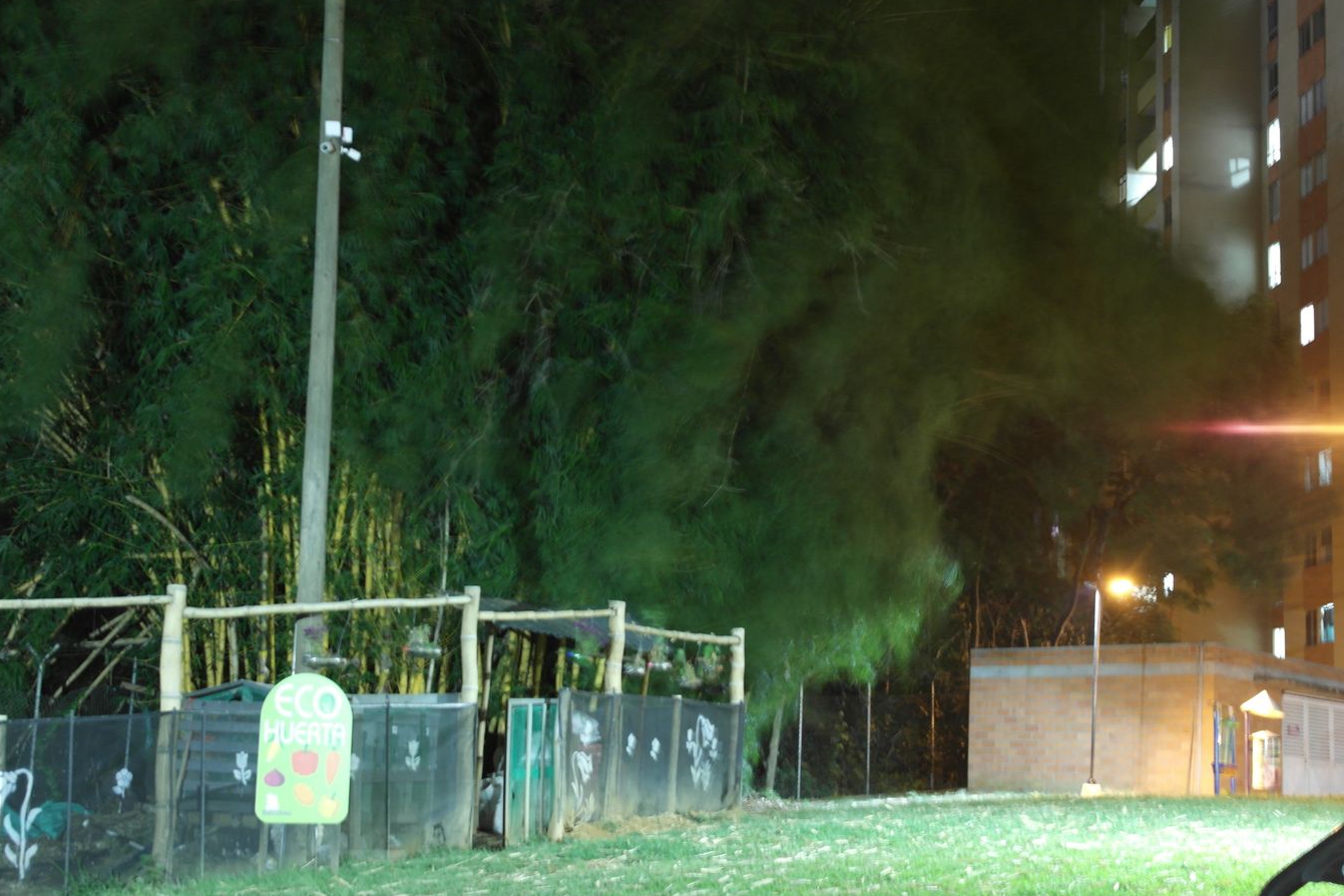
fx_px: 1867
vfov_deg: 27.0
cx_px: 683
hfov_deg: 39.6
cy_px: 450
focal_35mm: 50
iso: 400
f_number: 4.5
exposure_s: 6
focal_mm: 32
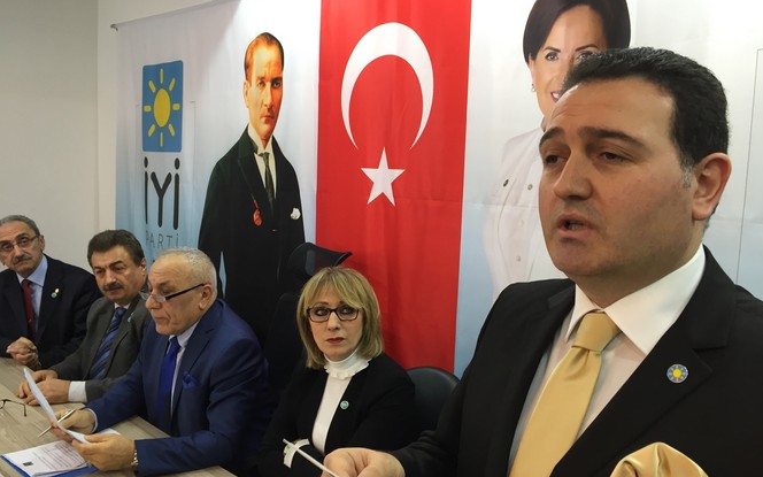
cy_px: 251
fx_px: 645
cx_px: 384
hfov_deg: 61.2
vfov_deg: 40.6
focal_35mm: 31
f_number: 2.2
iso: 80
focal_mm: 4.15
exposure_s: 1/33
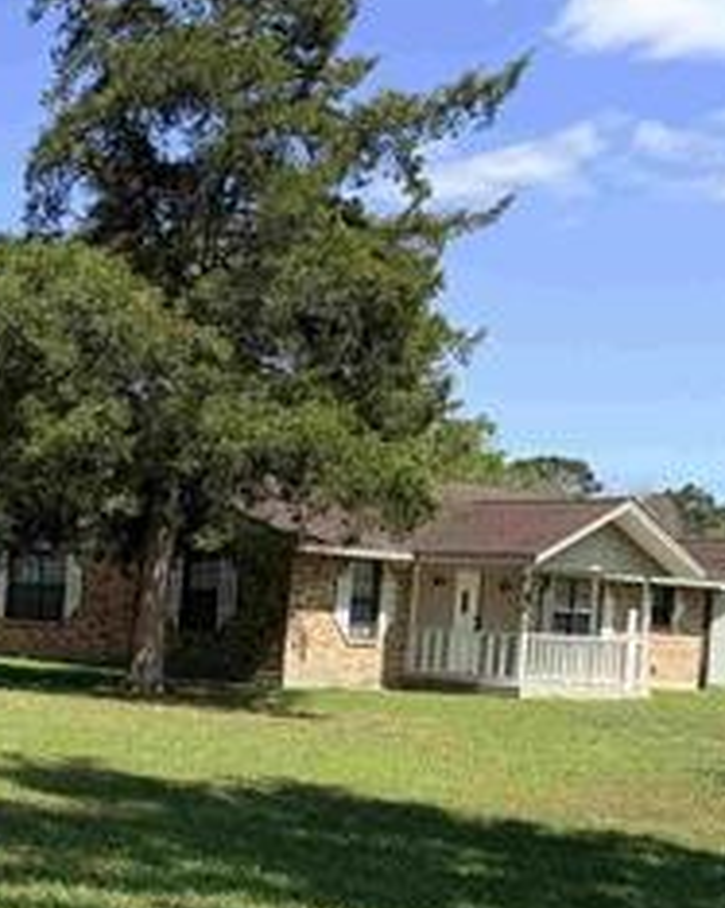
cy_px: 648
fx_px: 1718
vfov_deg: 29.3
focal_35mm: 64
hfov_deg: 20.4
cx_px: -364
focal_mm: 6.76
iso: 80
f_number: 1.78
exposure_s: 1/3759
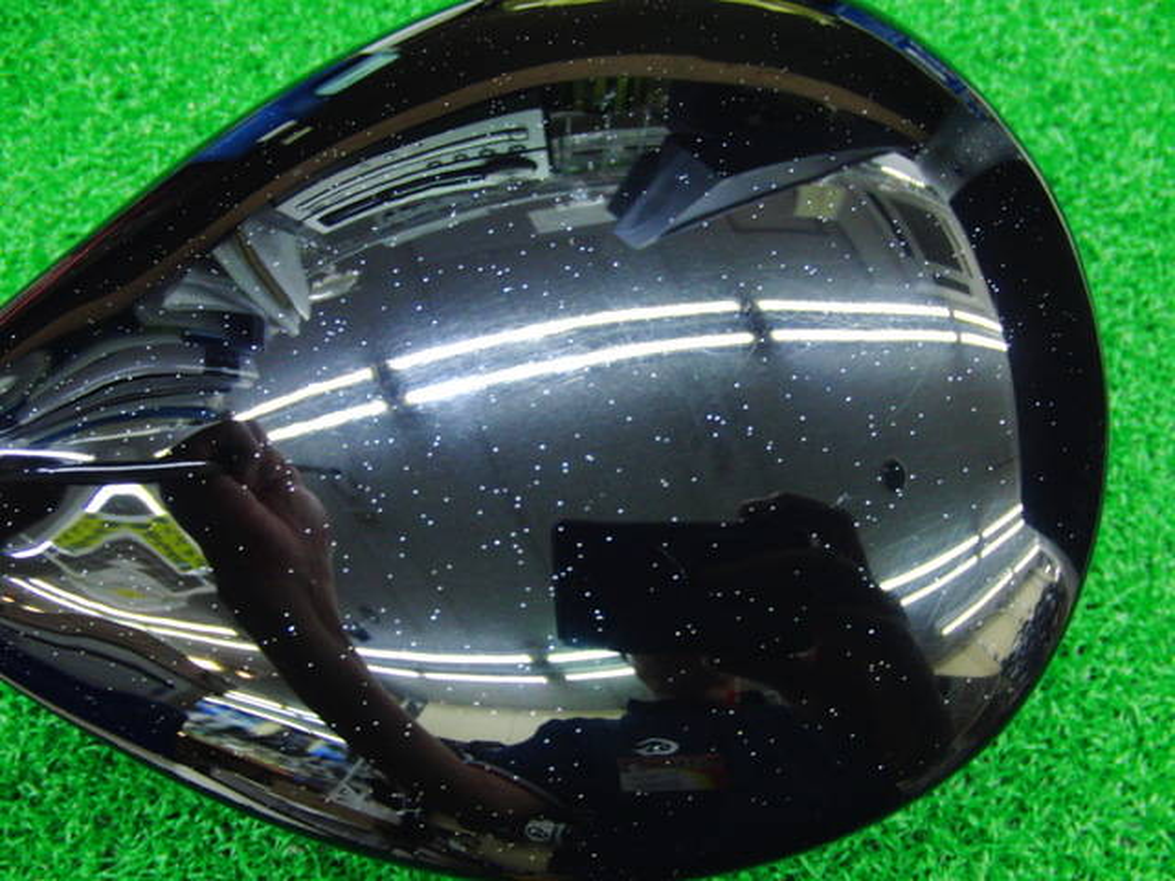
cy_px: 440
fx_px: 1256
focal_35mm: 37
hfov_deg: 50.1
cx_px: 588
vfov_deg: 38.7
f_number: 3.6
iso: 400
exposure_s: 1/15
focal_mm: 6.42
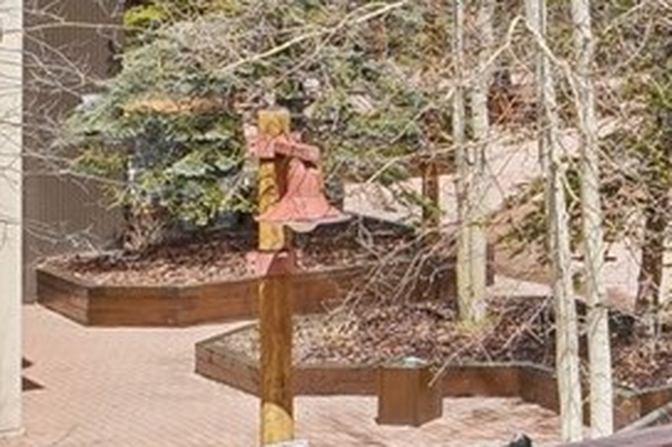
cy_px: -80
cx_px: 1454
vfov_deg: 12.9
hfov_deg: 15.0
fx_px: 1924
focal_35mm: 103
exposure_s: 1/200
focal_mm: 11
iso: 100
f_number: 8
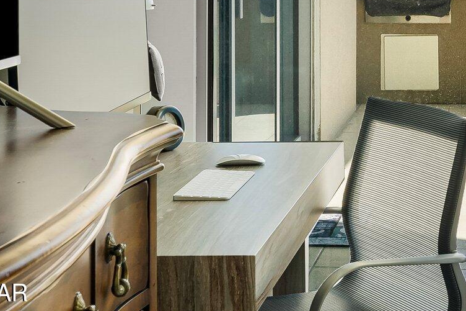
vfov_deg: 13.5
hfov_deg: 19.9
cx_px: 520
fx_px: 1268
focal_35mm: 98
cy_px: -92
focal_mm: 24
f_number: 8
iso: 400
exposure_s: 1/40
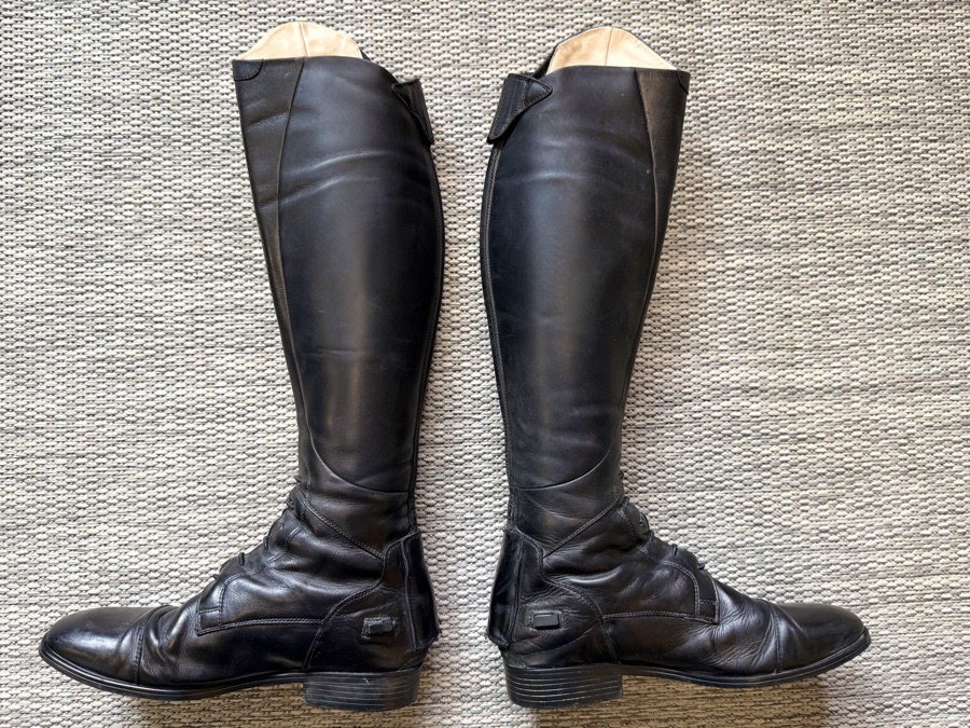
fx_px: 673
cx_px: 485
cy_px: 364
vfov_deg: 56.8
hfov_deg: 71.6
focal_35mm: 24
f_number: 1.78
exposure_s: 1/60
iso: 125
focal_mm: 6.76
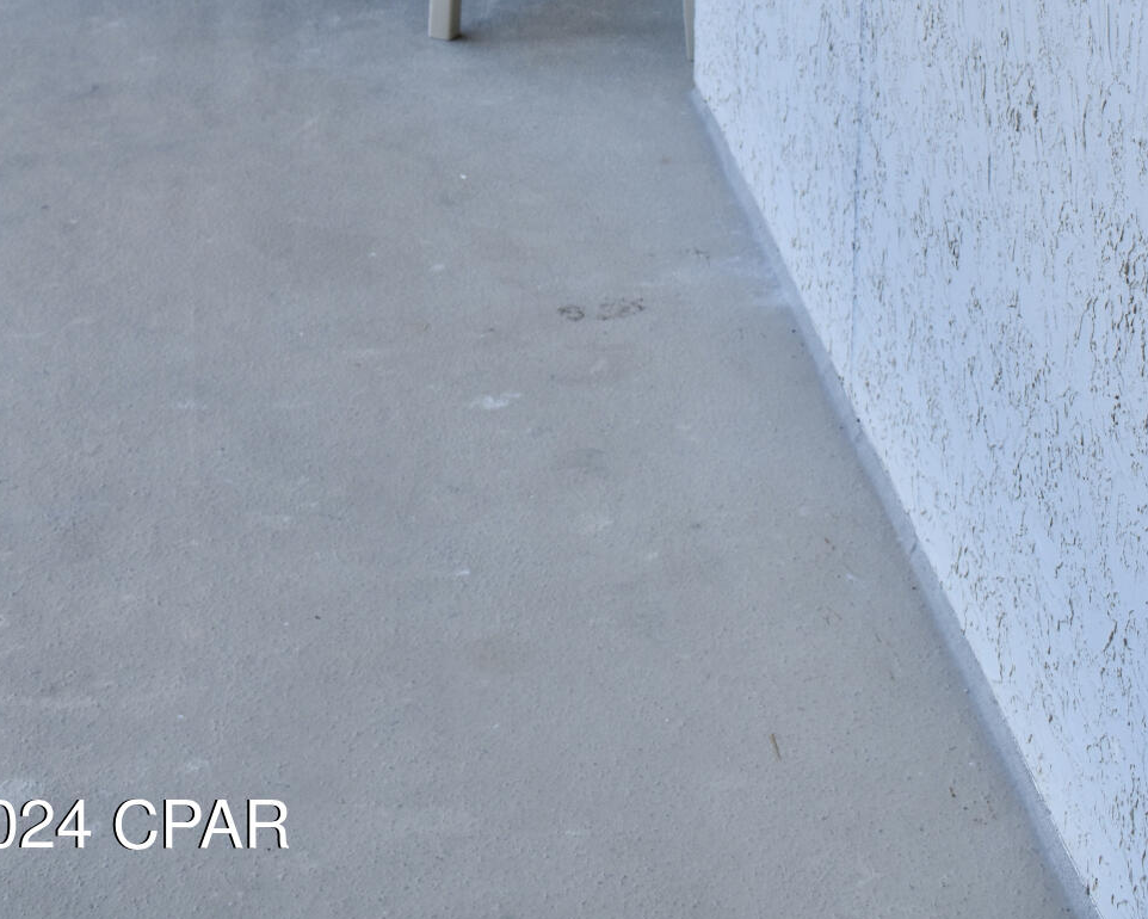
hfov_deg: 24.1
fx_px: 2684
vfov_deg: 18.2
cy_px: -259
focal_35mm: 79
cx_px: 684
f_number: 7.1
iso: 400
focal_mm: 27
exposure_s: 1/200
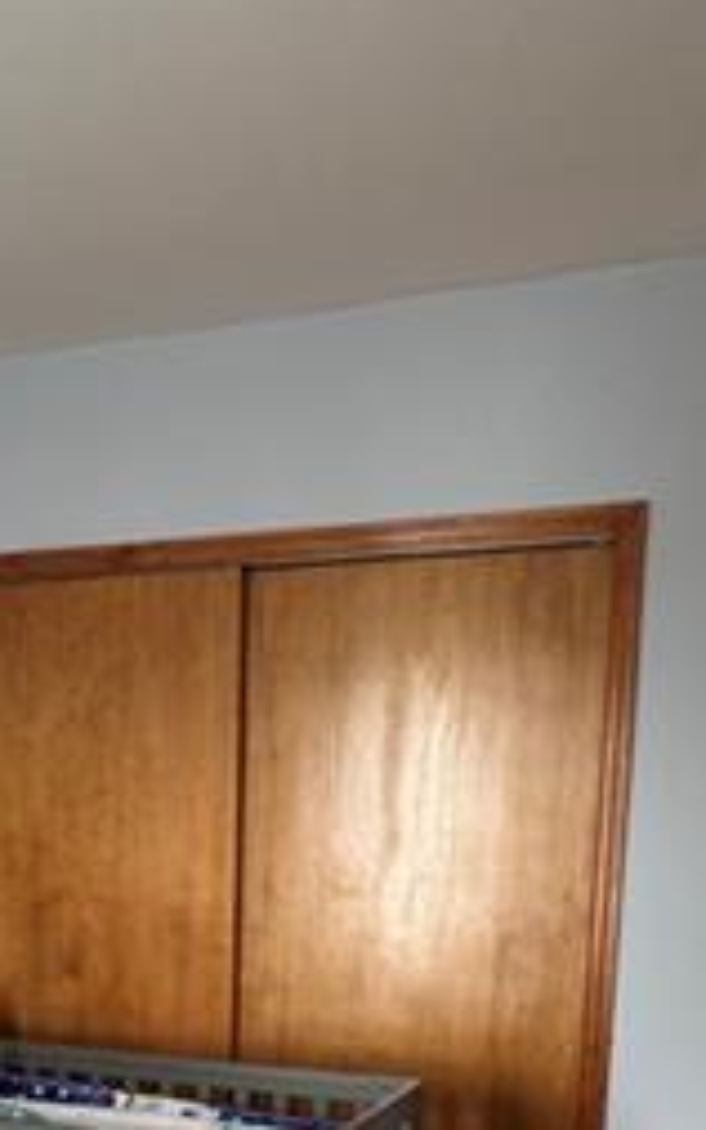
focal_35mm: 45
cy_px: 1045
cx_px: 98
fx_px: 1386
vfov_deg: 40.5
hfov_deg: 27.7
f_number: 2.2
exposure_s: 1/60
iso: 320
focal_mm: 2.22
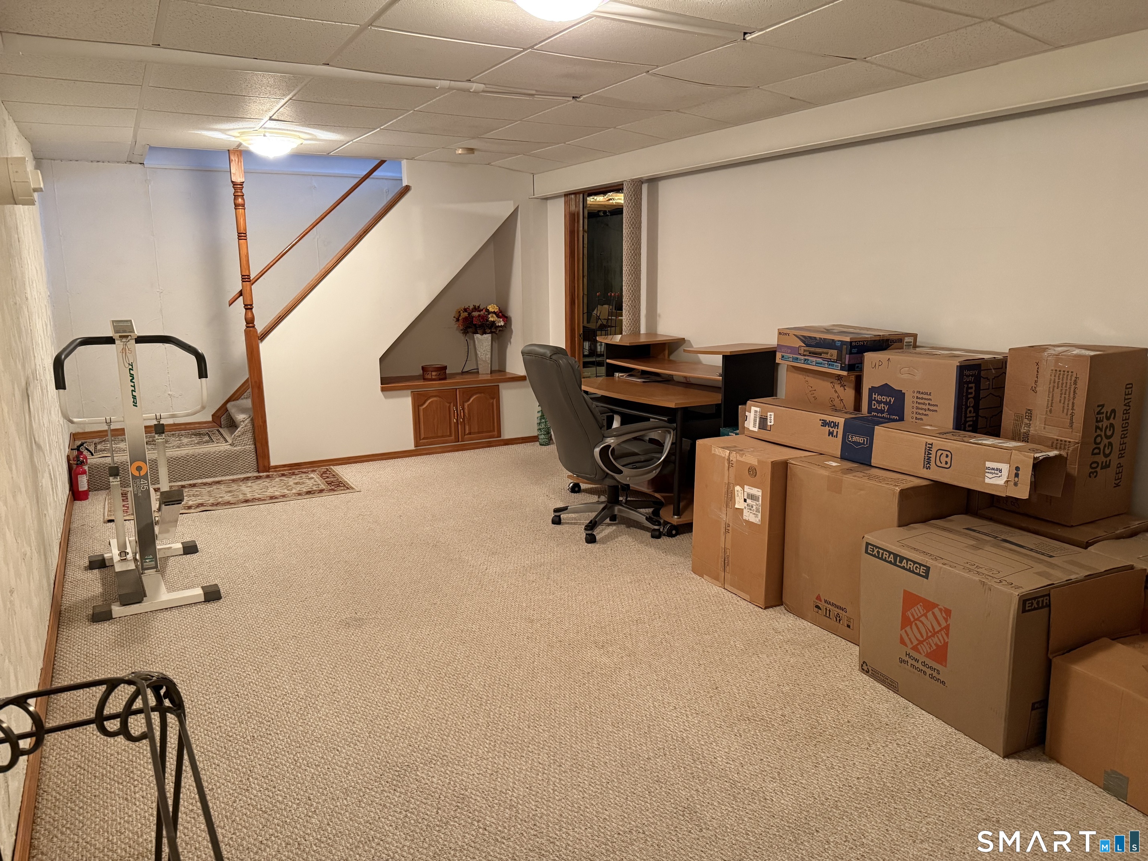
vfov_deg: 56.8
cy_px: 430
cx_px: 574
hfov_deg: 71.6
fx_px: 796
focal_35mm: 24
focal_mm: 6.76
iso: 640
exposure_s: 1/60
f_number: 1.78
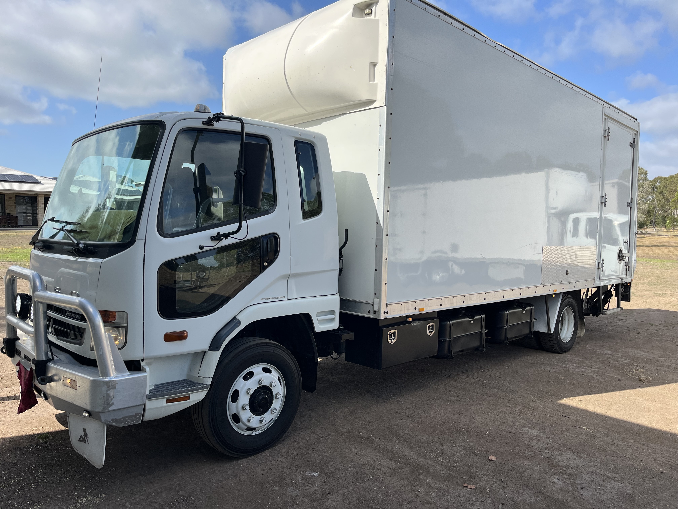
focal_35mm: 26
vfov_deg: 53.1
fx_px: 509
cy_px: 254
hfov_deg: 67.3
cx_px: 339
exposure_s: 1/2755
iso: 50
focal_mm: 5.1
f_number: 1.6
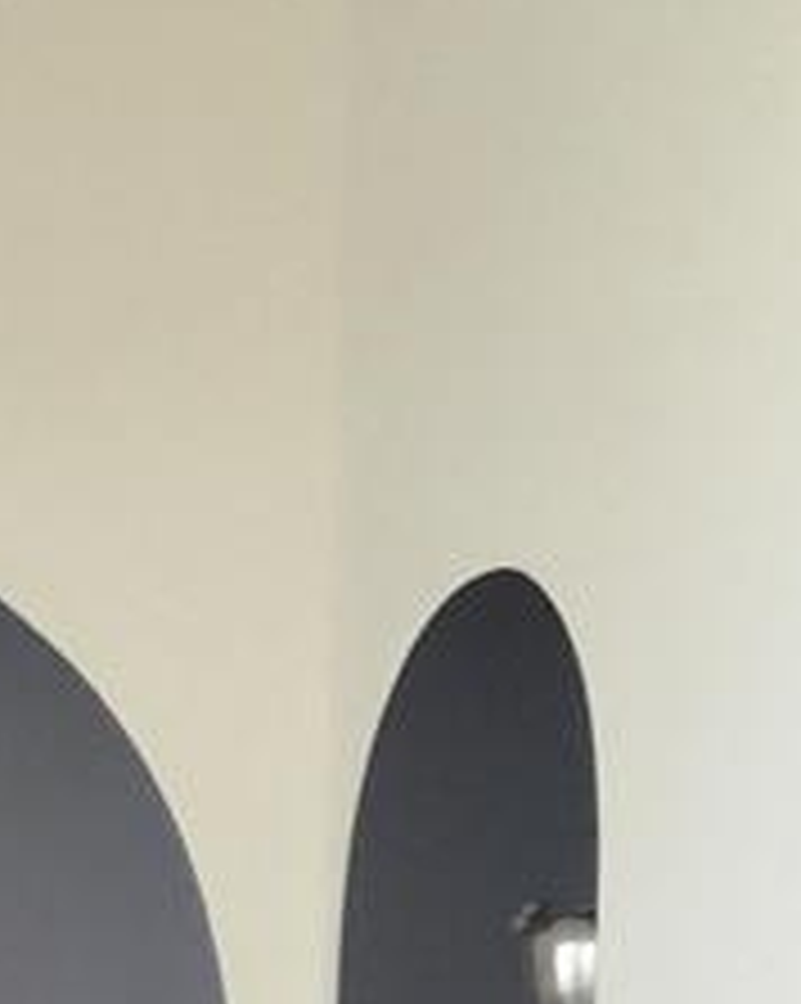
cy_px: 1630
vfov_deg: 13.7
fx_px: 3858
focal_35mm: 130
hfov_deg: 10.1
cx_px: -1242
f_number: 2.2
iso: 80
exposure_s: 1/15
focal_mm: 4.15
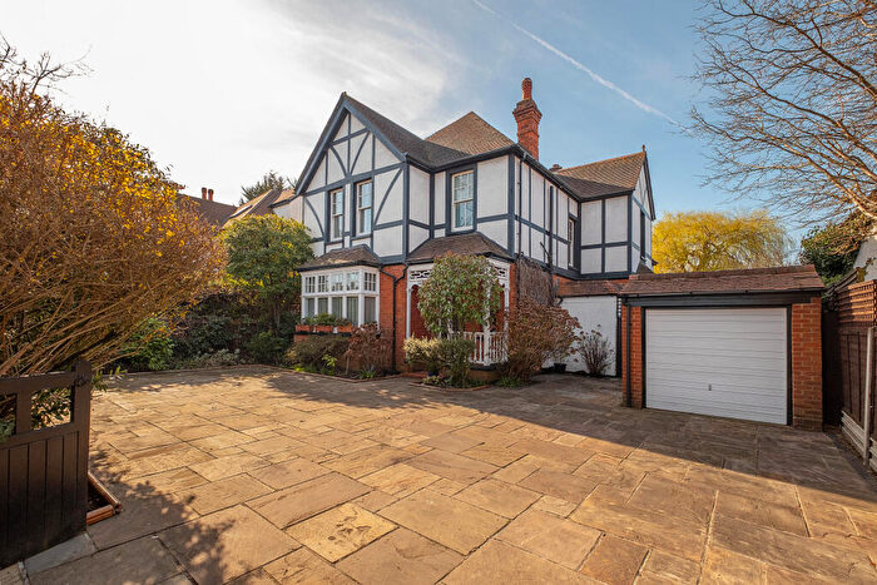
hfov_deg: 100.4
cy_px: 292
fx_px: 365
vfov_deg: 77.4
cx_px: 438
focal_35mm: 15
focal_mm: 10
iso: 400
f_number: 5.6
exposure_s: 1/500
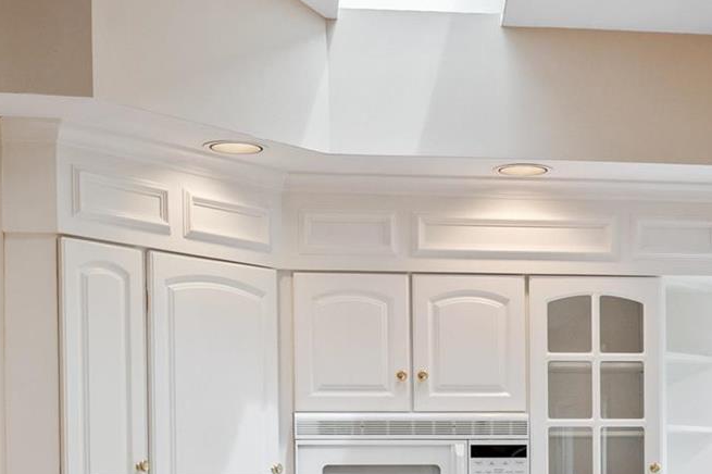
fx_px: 1739
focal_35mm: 88
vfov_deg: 15.1
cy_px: 527
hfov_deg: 22.8
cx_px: 569
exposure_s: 1/30
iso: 400
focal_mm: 18
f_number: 6.3
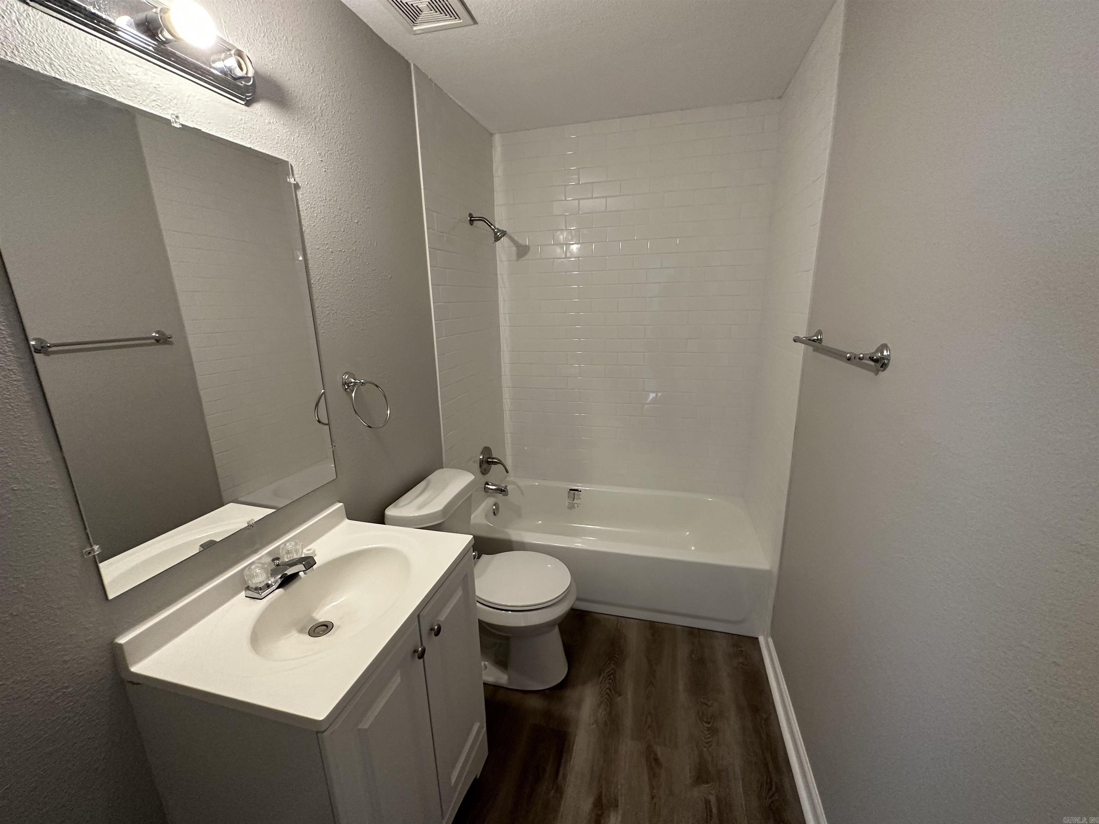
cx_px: 550
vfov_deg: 85.7
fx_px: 444
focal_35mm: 14
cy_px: 412
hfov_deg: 102.1
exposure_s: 1/120
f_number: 2.2
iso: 320
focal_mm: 2.22
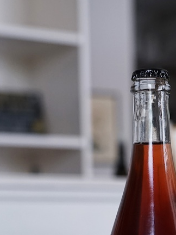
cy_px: 249
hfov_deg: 11.6
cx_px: 140
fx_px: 861
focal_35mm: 127
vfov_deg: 15.2
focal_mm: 38
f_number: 3.2
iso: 800
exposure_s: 1/100
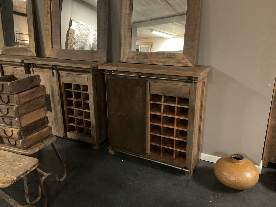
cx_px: 138
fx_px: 231
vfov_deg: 48.2
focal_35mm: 29
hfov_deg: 61.7
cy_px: 104
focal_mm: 3
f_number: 1.8
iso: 500
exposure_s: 1/20
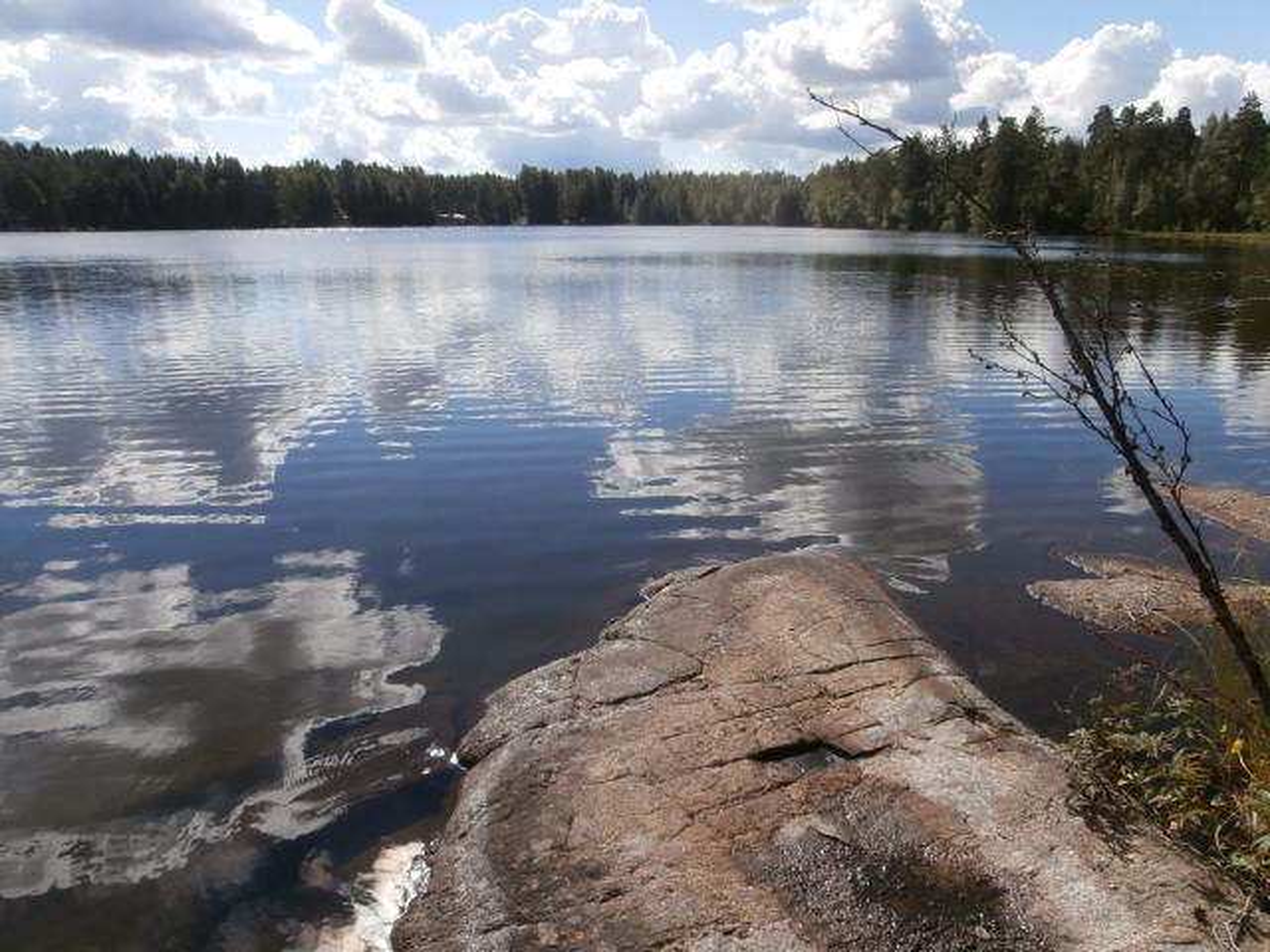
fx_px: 881
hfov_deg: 71.6
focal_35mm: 24
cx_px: 635
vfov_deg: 56.8
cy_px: 476
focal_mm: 4.2
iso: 100
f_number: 7.9
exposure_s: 1/250
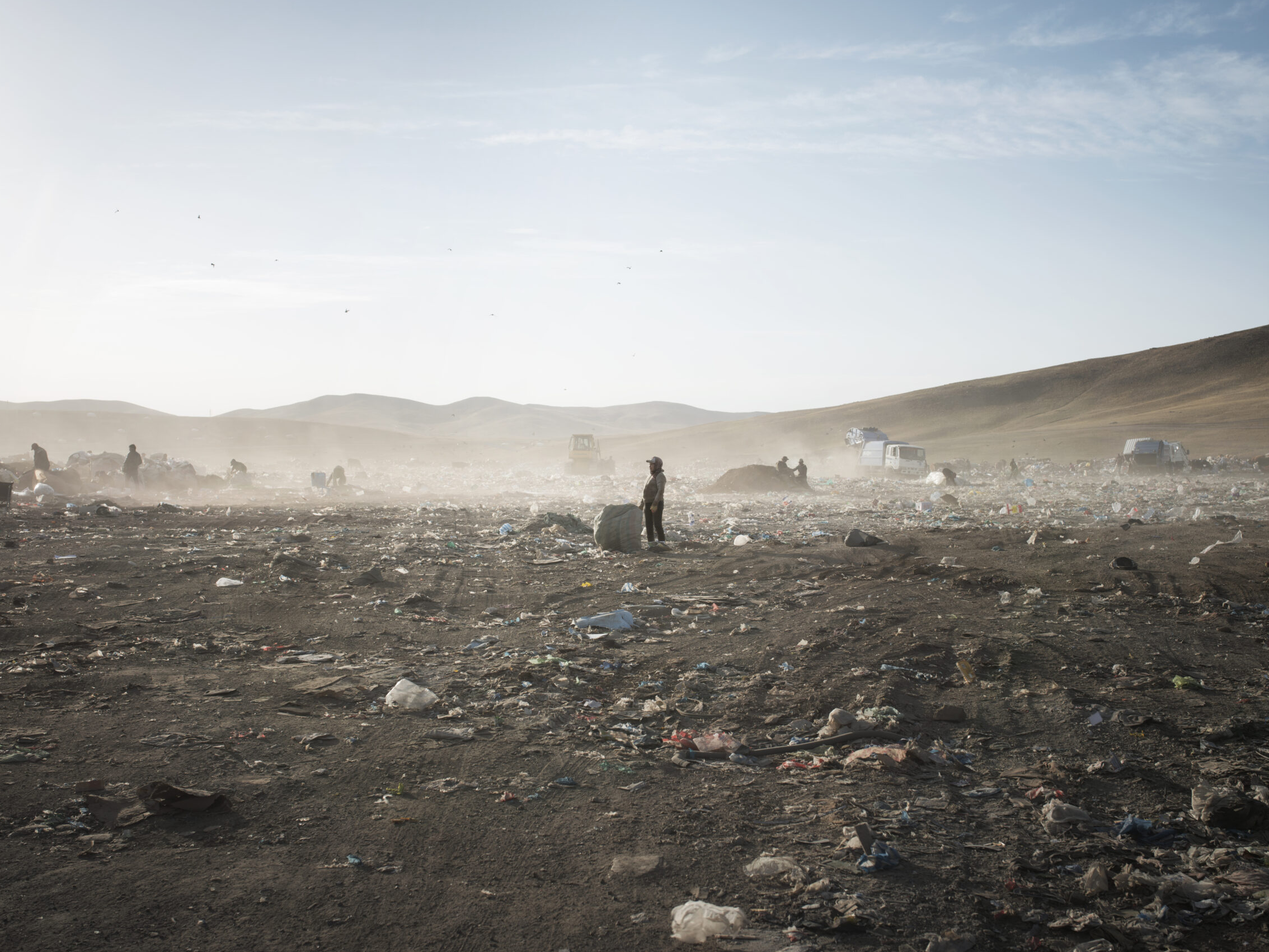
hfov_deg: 49.0
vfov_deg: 37.7
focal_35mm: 38
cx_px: 659
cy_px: 475
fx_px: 1393
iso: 100
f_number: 6.3
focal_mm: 35
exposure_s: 1/400
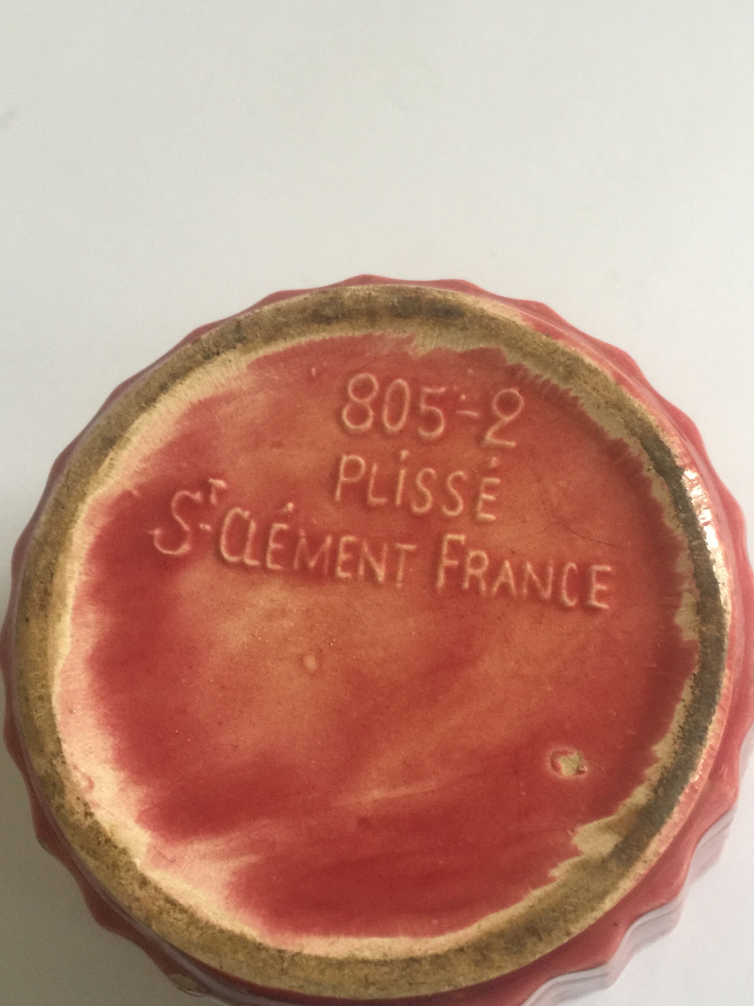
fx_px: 1016
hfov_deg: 40.6
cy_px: 569
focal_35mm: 35
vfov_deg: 52.5
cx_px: 425
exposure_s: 1/10
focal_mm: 4.15
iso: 100
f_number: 2.2
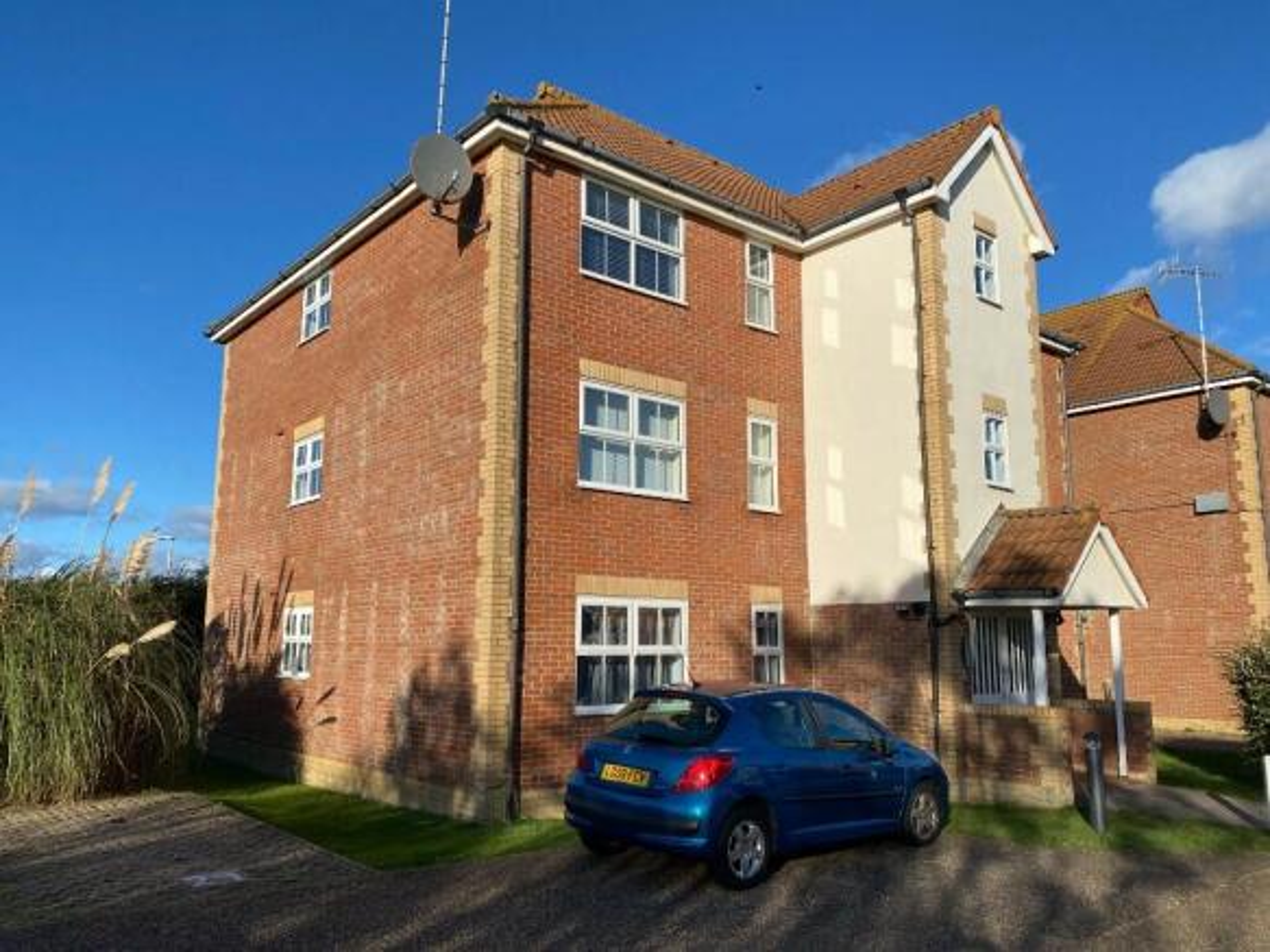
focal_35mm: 26
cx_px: 635
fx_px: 954
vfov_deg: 53.0
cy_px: 476
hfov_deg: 67.3
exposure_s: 1/3300
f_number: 1.8
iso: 32
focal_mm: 4.25
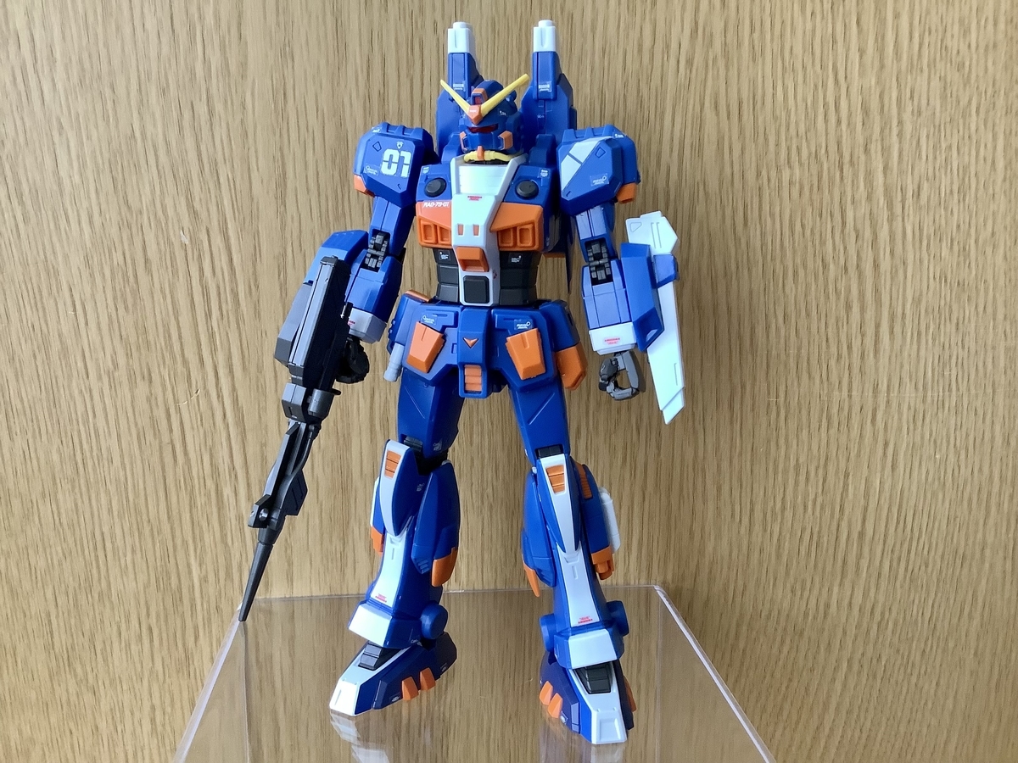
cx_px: 509
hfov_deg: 58.4
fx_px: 912
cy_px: 382
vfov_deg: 45.4
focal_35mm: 31
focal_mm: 3.3
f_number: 2.4
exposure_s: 1/50
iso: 250
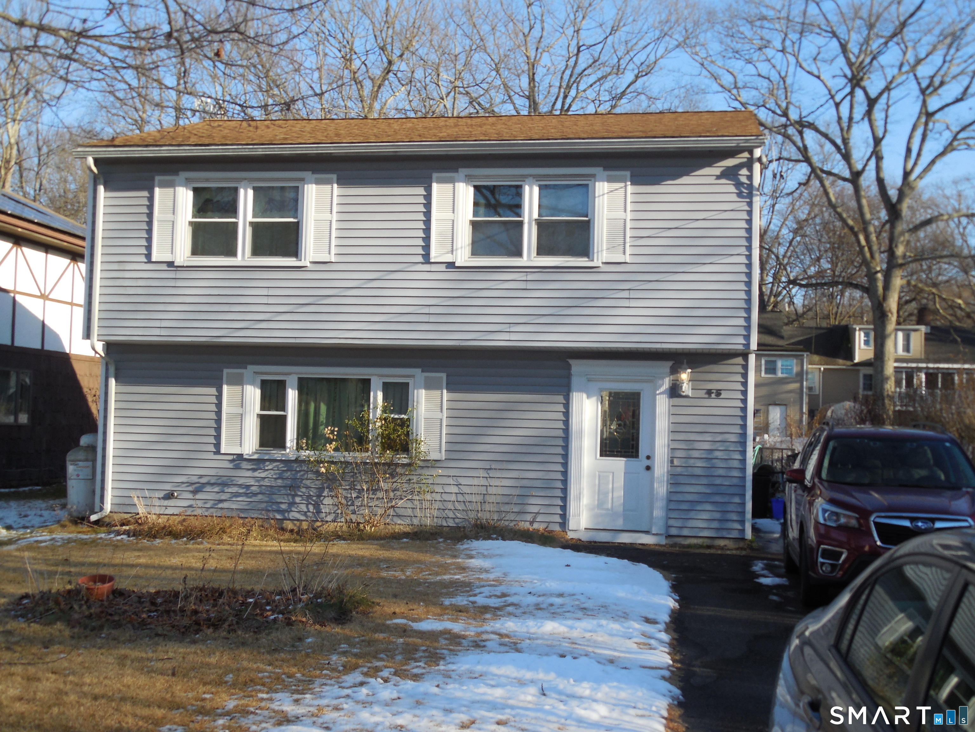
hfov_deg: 43.9
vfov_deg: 33.6
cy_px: 366
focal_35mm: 43
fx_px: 1211
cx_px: 488
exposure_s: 1/400
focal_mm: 7.8
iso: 125
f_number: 3.9
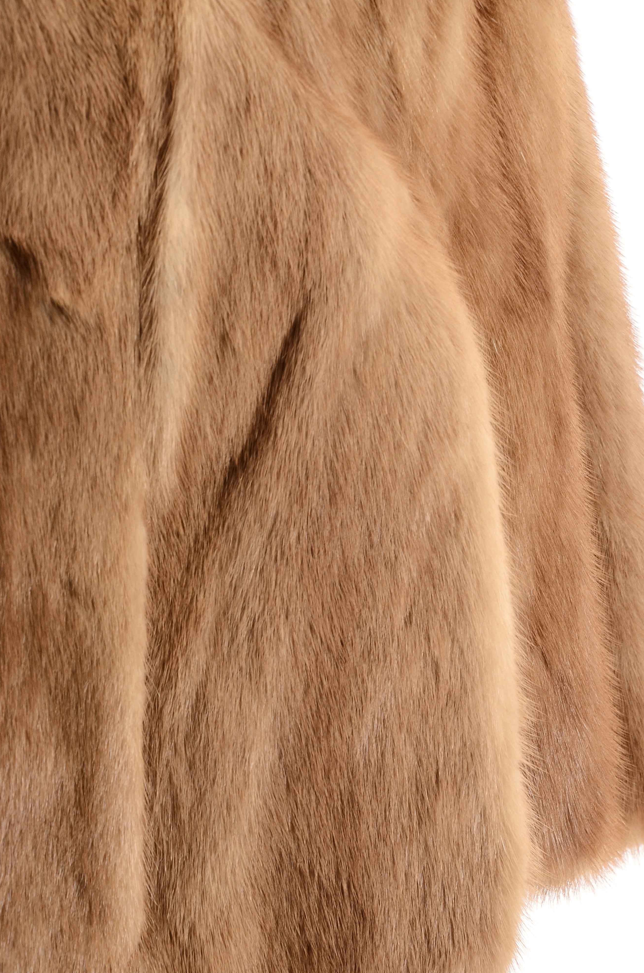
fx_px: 5273
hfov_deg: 7.0
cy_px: 555
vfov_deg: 10.5
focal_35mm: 196
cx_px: 378
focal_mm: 105
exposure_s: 1/60
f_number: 8
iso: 160
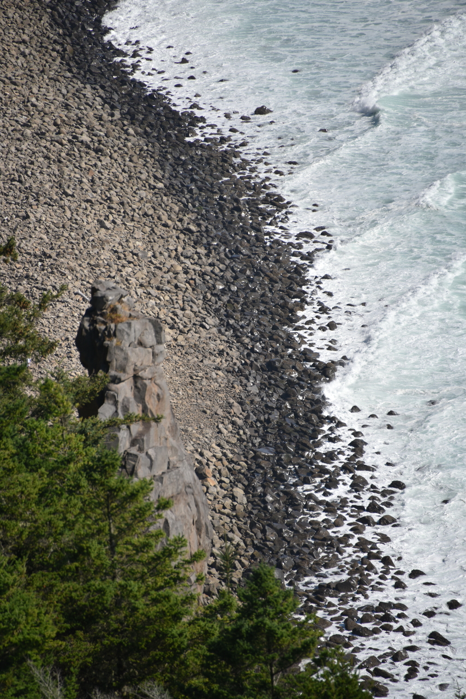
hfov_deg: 4.6
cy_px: 350
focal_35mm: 300
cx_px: 233
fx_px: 5821
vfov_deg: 6.9
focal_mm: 300
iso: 100
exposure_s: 1/640
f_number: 6.3
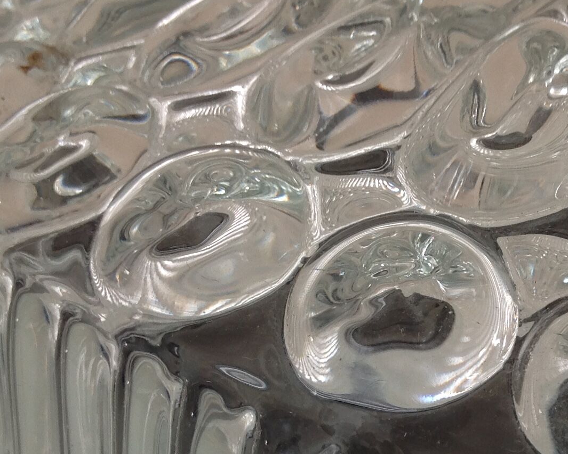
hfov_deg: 22.5
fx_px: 1395
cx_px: 494
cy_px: 416
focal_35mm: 83
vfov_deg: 18.2
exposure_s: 1/30
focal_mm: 4.28
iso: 50
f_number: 2.4
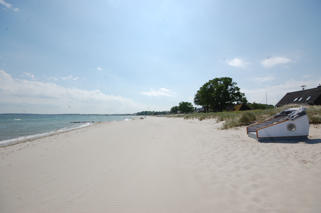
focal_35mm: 15
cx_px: 160
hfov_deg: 100.4
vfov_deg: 77.2
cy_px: 106
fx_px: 134
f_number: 11
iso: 200
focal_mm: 10
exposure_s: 1/500
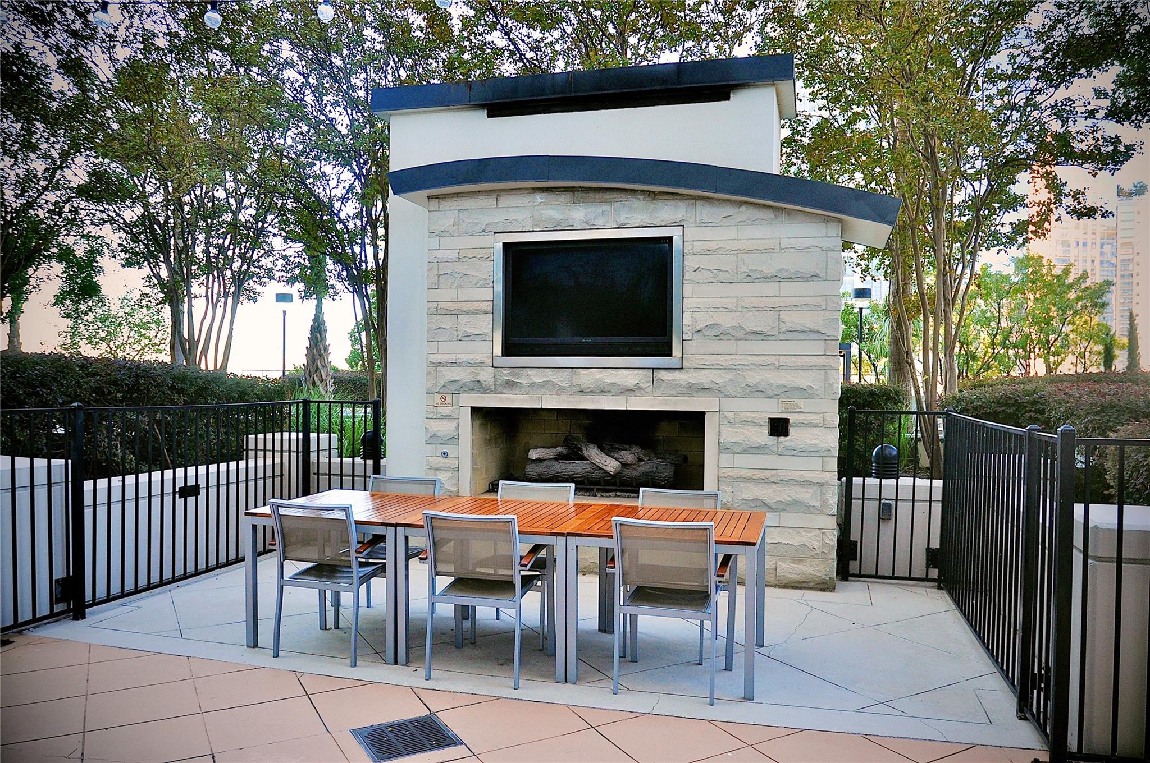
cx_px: 575
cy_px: 382
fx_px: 861
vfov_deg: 47.8
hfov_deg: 67.4
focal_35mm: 27
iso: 360
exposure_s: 1/125
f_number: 5.6
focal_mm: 18
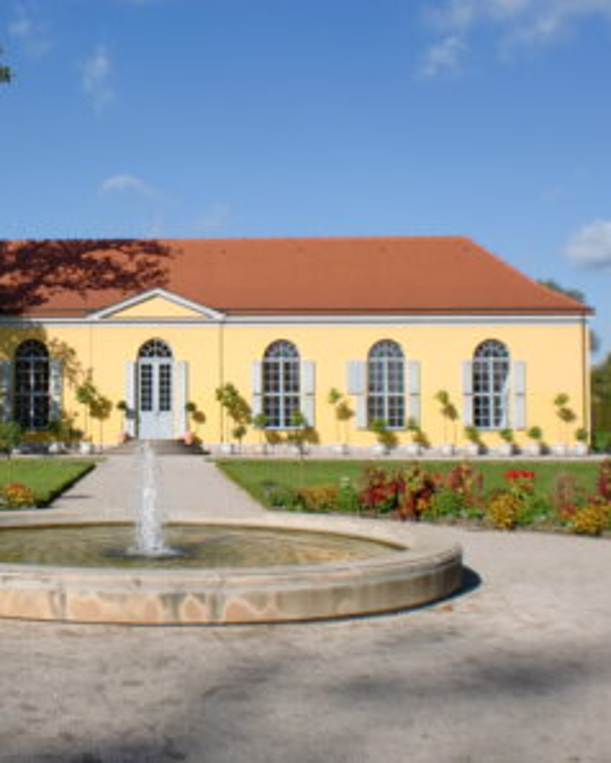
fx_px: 1039
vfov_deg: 40.3
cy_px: 380
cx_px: 103
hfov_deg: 31.7
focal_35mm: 46
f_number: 5.6
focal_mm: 6.3
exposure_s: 1/400
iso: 64
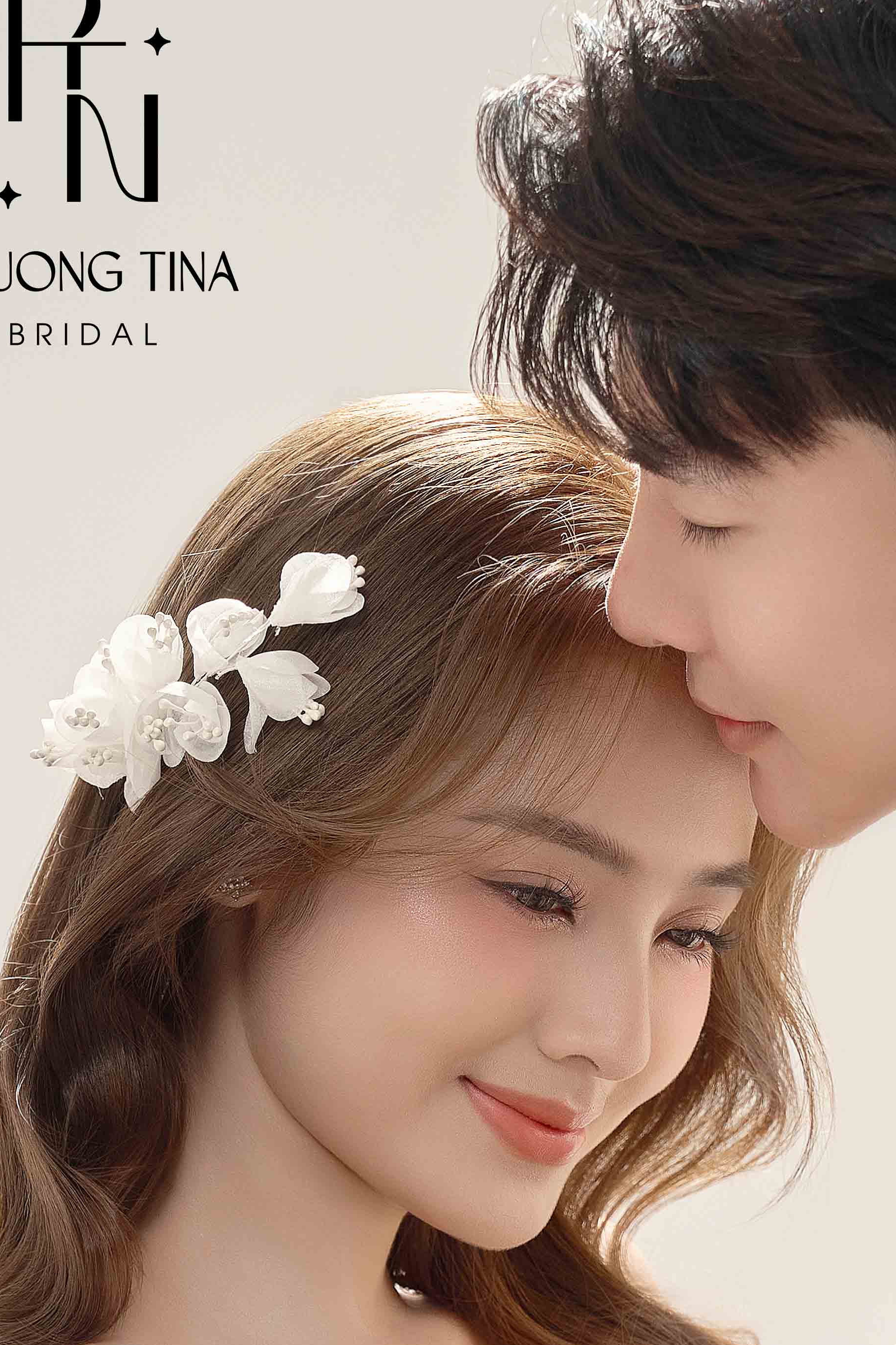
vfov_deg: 11.7
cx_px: 627
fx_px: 6534
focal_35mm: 175
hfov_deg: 7.8
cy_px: 1046
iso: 500
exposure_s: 1/160
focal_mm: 70
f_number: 4.5
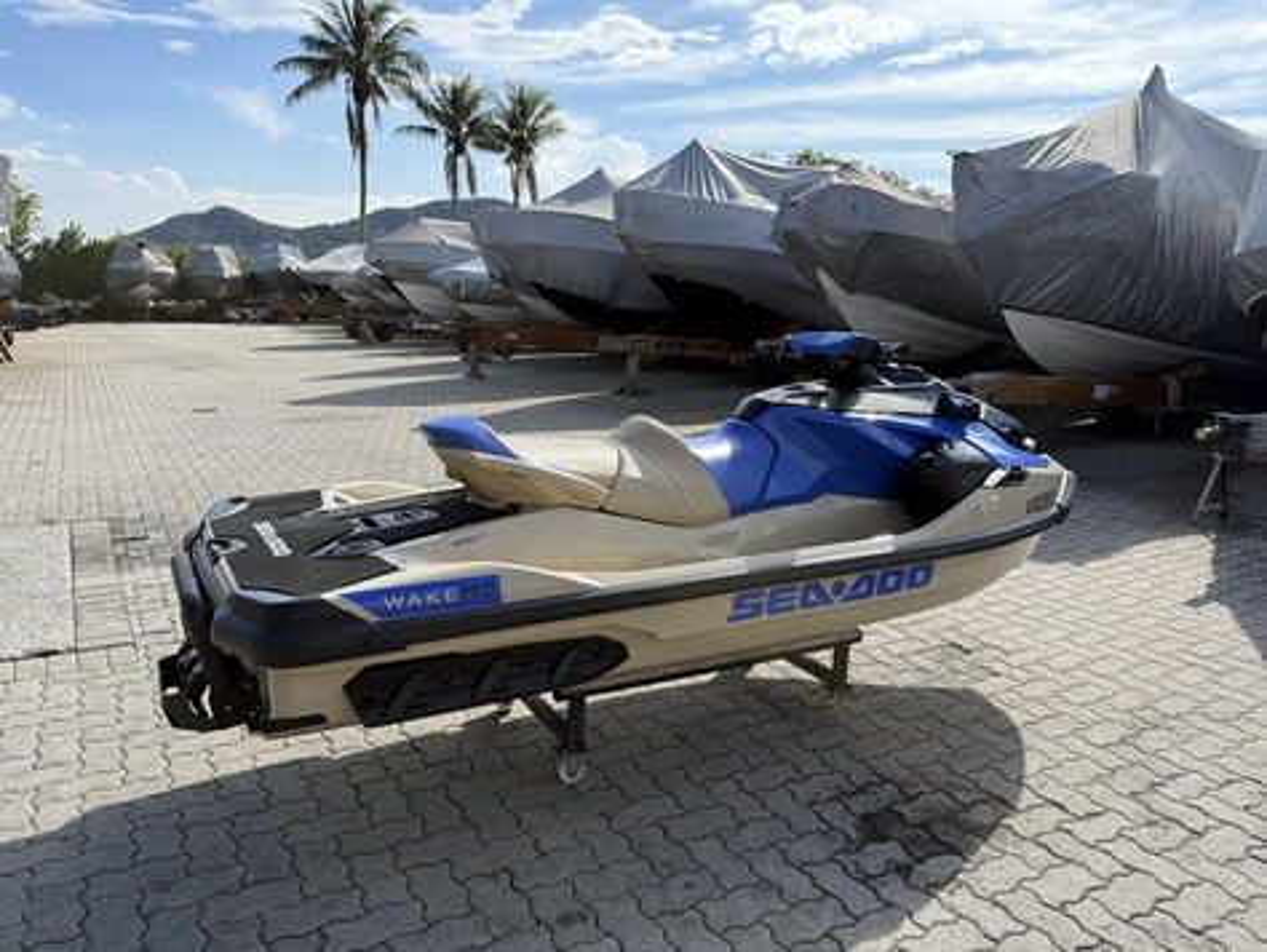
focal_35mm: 24
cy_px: 476
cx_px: 634
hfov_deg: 71.6
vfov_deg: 56.9
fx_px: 879
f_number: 1.78
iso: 100
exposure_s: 1/2907
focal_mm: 6.76
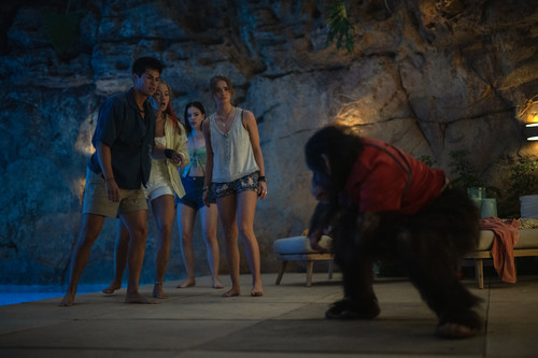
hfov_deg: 39.6
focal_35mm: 50
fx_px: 747
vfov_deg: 27.0
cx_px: 269
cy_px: 179
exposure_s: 1/800
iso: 2500
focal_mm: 50
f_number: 1.2
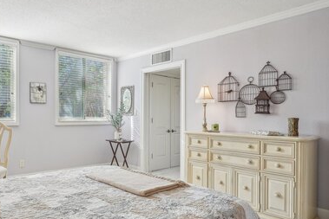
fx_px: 255
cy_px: 118
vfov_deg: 46.6
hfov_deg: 64.2
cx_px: 112
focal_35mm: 28
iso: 100
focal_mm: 16.5
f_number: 8
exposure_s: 1/30
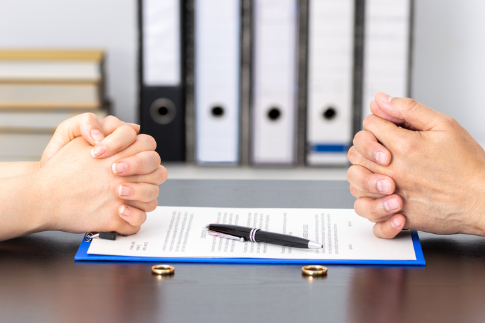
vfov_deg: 8.7
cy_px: 162
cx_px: 242
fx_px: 2120
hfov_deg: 13.1
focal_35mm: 158
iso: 100
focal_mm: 105
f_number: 5.6
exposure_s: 1/200
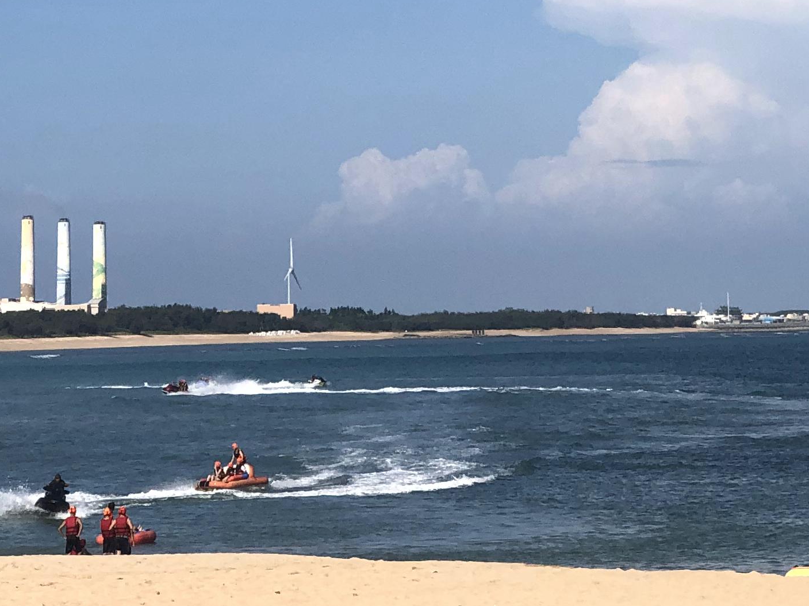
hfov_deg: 13.3
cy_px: -167
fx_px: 3482
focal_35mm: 149
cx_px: 412
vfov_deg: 9.8
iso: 16
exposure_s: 1/1799
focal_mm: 6
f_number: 2.4
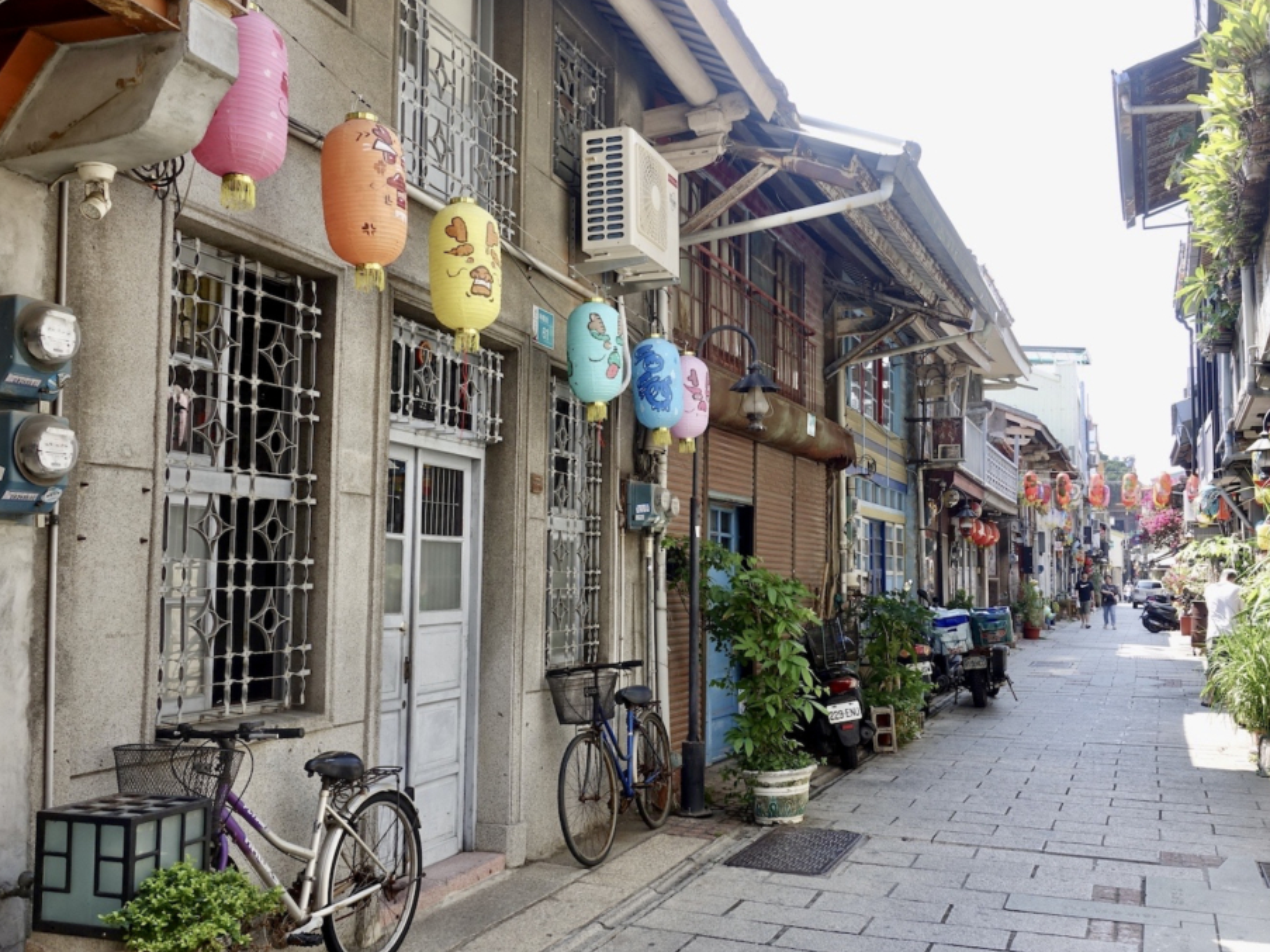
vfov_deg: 41.8
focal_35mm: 34
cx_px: 705
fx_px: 1247
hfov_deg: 53.8
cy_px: 472
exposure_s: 1/125
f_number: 5.6
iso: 125
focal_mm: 11.45
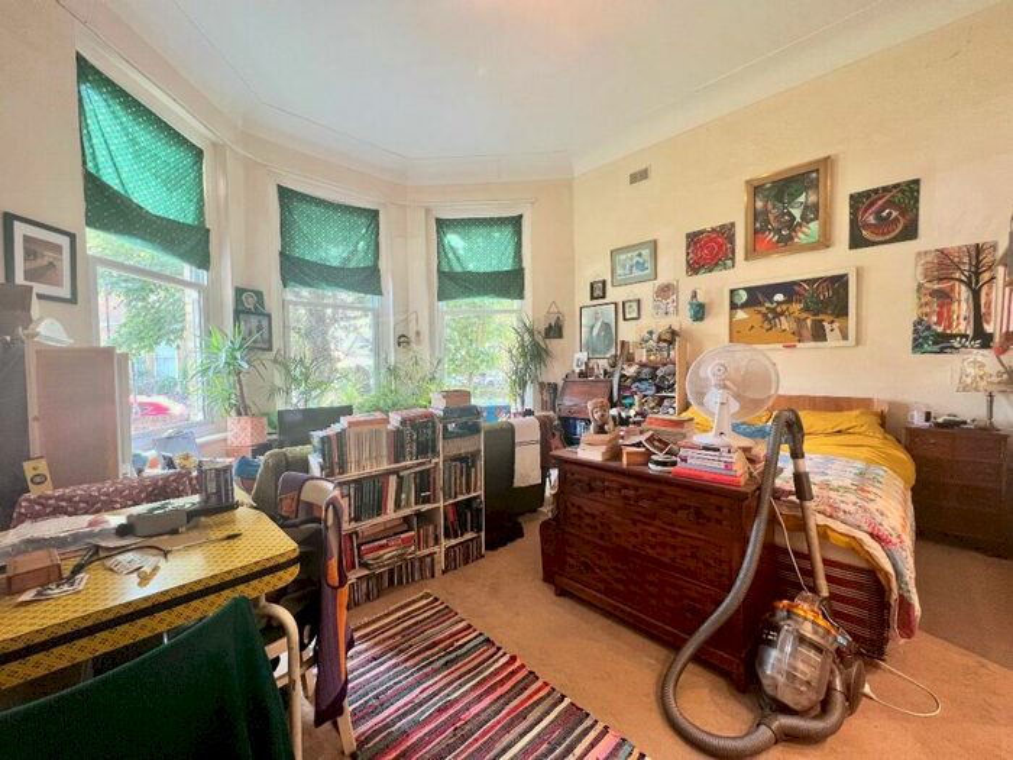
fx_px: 380
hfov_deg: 106.2
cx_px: 506
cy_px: 380
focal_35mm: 13
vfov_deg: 89.9
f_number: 1.8
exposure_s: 1/100
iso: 200
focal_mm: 1.57
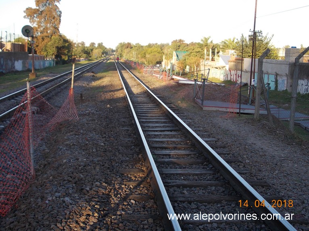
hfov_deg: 37.5
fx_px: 455
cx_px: 154
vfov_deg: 28.5
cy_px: 116
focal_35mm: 51
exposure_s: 1/250
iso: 100
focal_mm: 7.2
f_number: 3.6
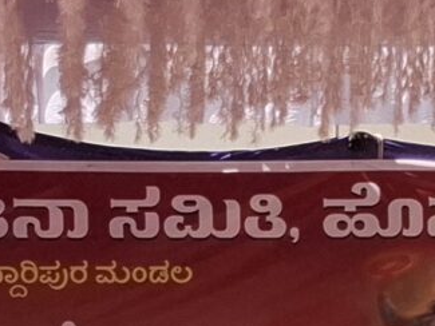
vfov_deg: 7.9
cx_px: 221
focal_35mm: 181
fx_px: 2275
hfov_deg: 10.9
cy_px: 612
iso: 50
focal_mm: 5.54
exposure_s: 1/926
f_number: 1.8
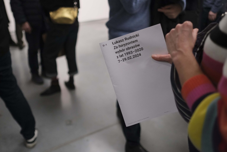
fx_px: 221
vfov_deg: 37.9
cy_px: 76
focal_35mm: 35
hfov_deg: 54.4
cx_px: 114
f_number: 1.4
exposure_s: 1/950
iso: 2000
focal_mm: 23
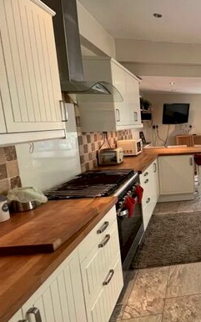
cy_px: 156
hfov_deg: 38.3
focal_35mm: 25
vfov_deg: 72.5
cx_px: 234
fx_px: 219
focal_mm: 1.57
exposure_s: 1/100
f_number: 1.8
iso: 160
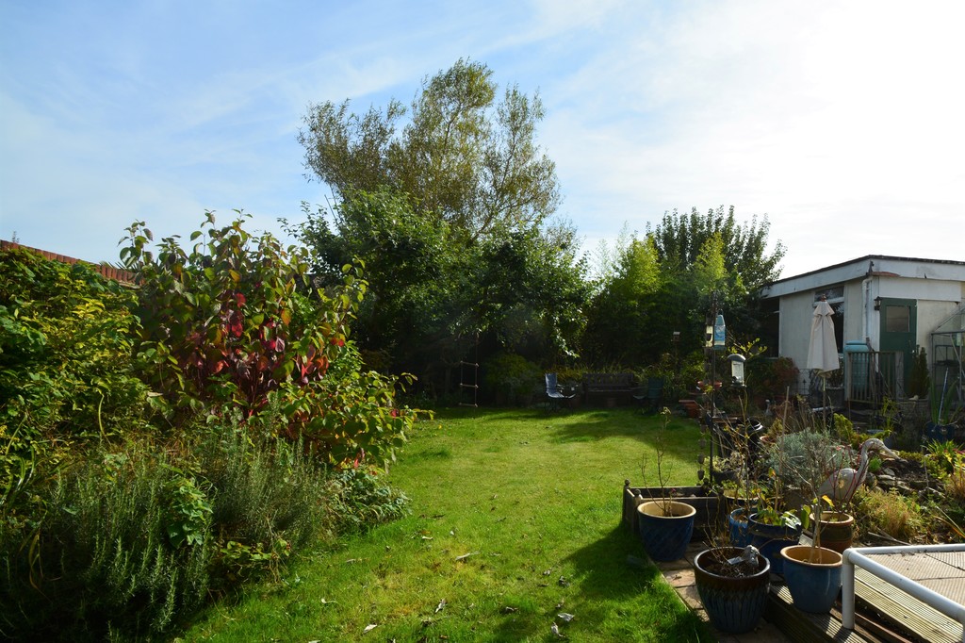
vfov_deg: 77.3
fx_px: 402
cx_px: 482
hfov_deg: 100.4
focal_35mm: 15
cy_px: 322
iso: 100
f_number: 9
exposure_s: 1/320
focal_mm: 10
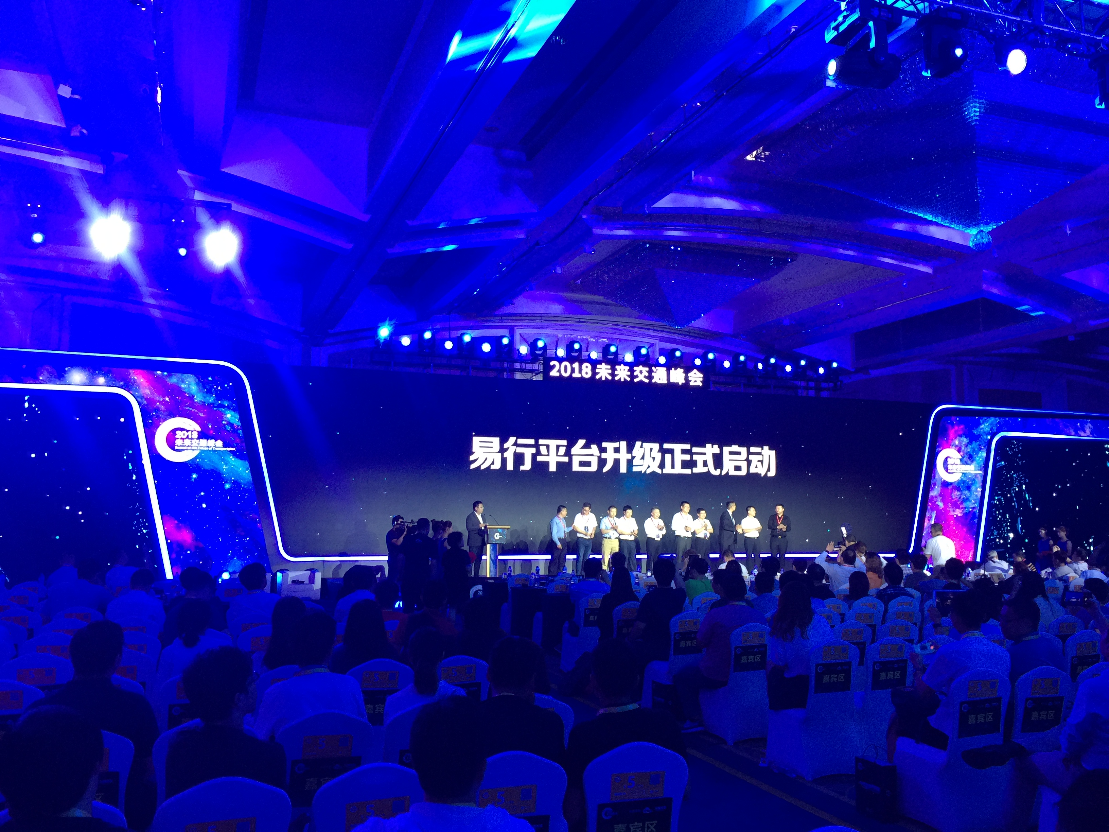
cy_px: 416
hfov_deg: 61.7
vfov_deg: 48.2
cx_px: 554
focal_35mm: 29
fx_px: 929
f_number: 2.2
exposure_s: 1/17
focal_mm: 4.15
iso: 64
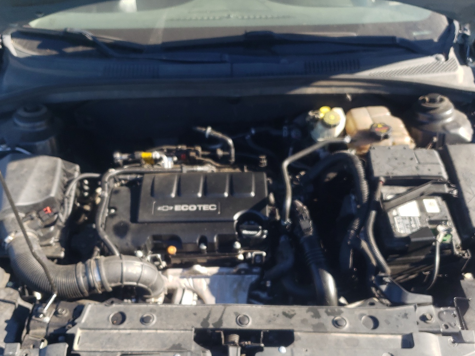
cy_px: 225
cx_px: 233
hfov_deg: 54.0
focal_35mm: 34
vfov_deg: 41.5
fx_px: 467
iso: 50
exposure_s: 1/588
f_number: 1.5
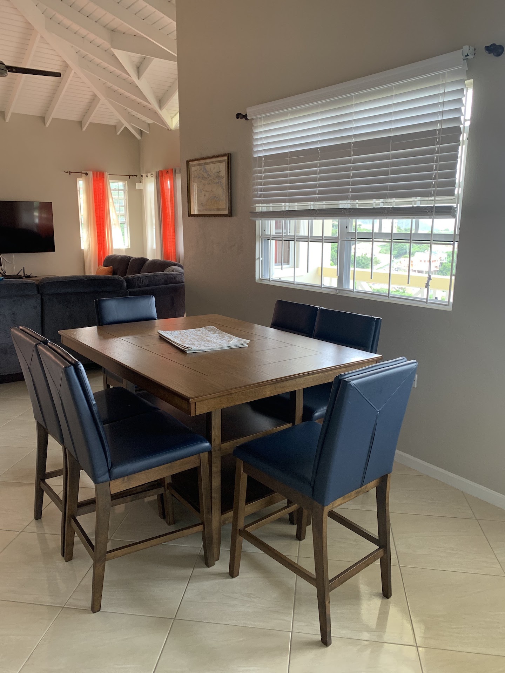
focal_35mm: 26
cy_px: 336
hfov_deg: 53.1
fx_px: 506
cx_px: 252
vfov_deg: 67.3
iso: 100
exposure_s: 1/107
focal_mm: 4.25
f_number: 1.8
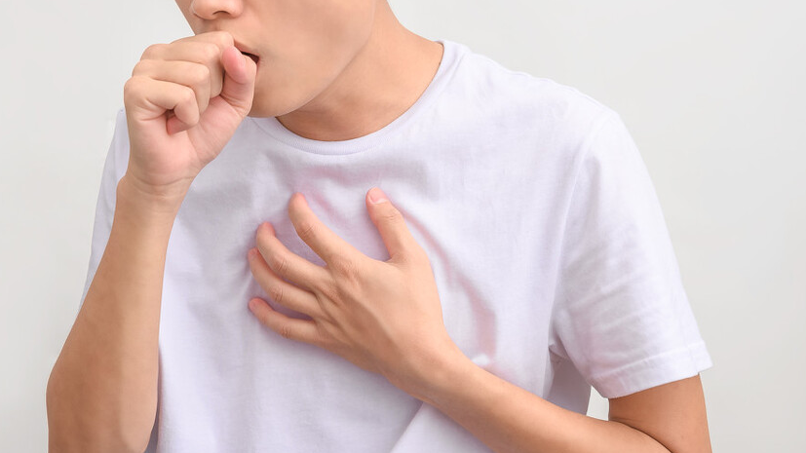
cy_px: 90
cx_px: 314
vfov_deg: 15.8
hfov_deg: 27.8
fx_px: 1624
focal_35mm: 76
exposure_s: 1/60
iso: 100
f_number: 8
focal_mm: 50
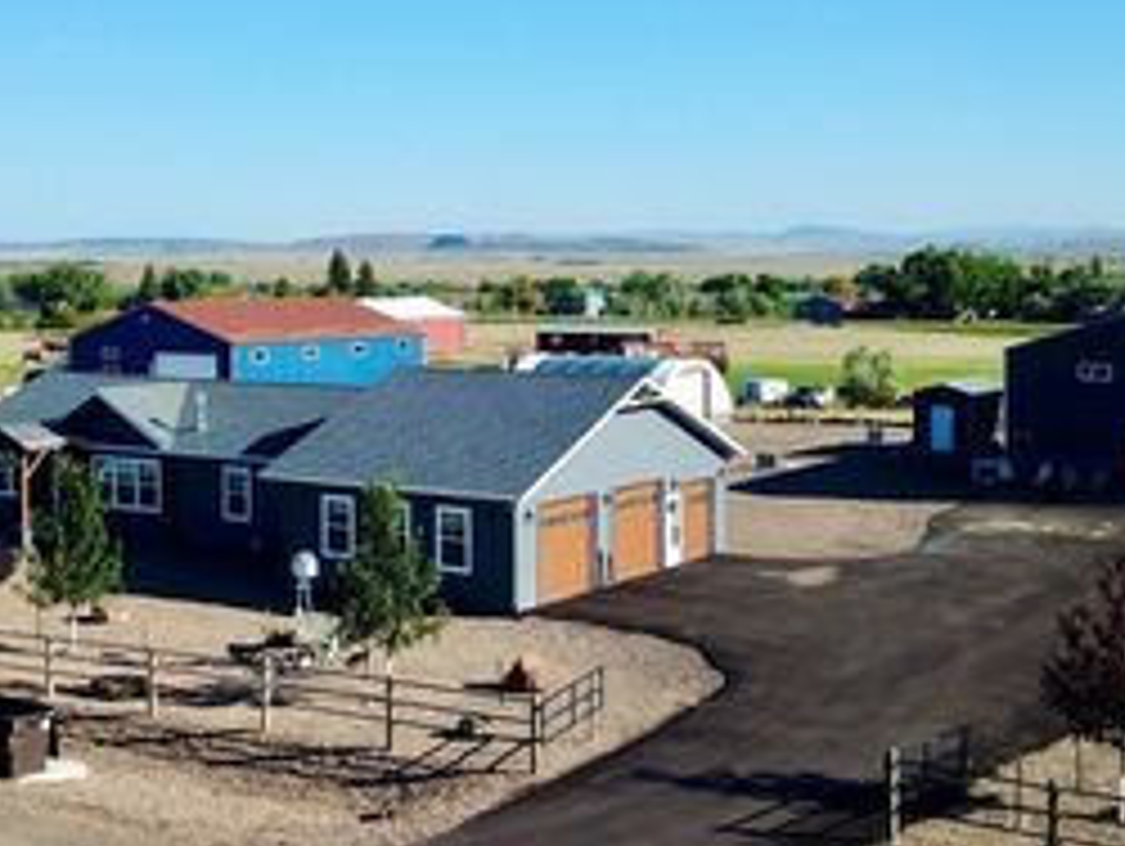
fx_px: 1692
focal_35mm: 52
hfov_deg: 36.6
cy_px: 326
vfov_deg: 28.0
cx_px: 436
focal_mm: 4.73
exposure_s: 1/1250
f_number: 2.2
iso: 100
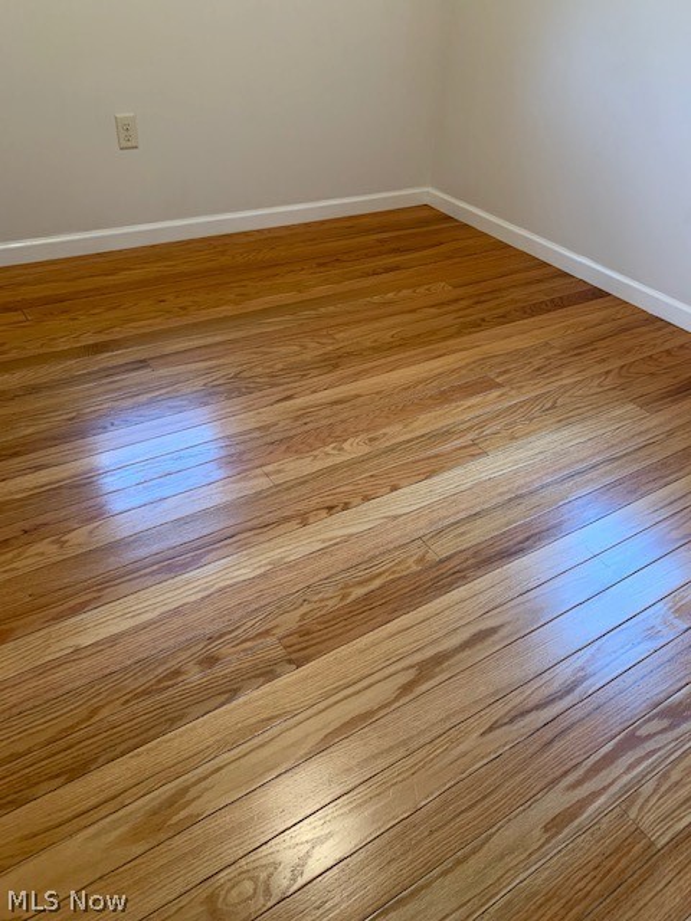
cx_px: 346
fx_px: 692
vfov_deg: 67.3
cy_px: 460
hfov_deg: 53.1
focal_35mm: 26
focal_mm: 4.25
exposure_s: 1/60
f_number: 1.8
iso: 320
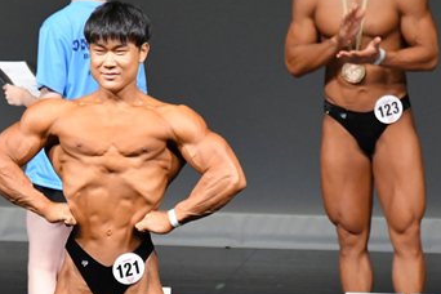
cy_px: 273
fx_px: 8734
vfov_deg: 1.9
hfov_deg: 2.9
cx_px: 148
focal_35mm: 713
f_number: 5.6
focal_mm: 210
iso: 5000
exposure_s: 1/400
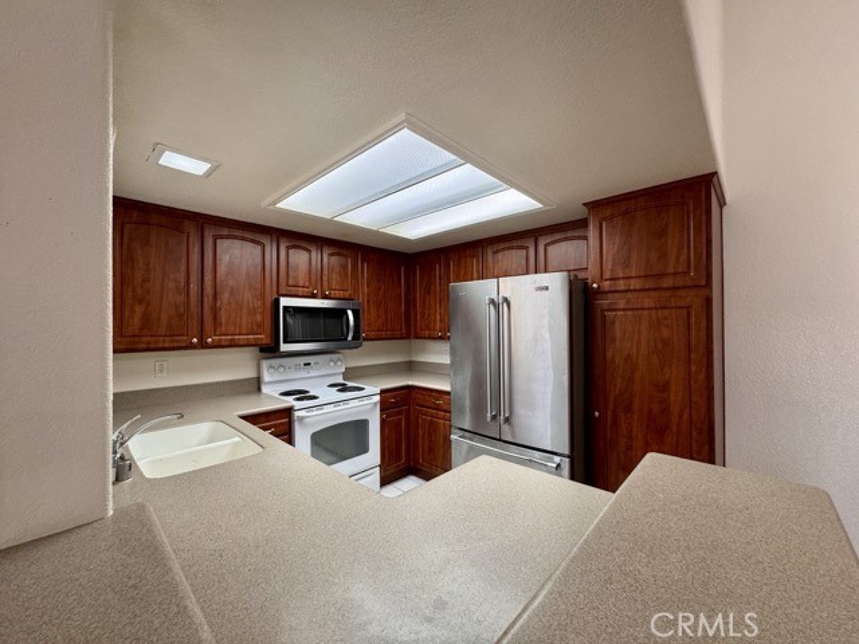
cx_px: 430
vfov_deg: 85.7
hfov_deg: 102.1
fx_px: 347
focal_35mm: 14
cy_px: 322
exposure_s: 1/60
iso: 200
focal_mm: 2.22
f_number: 2.2
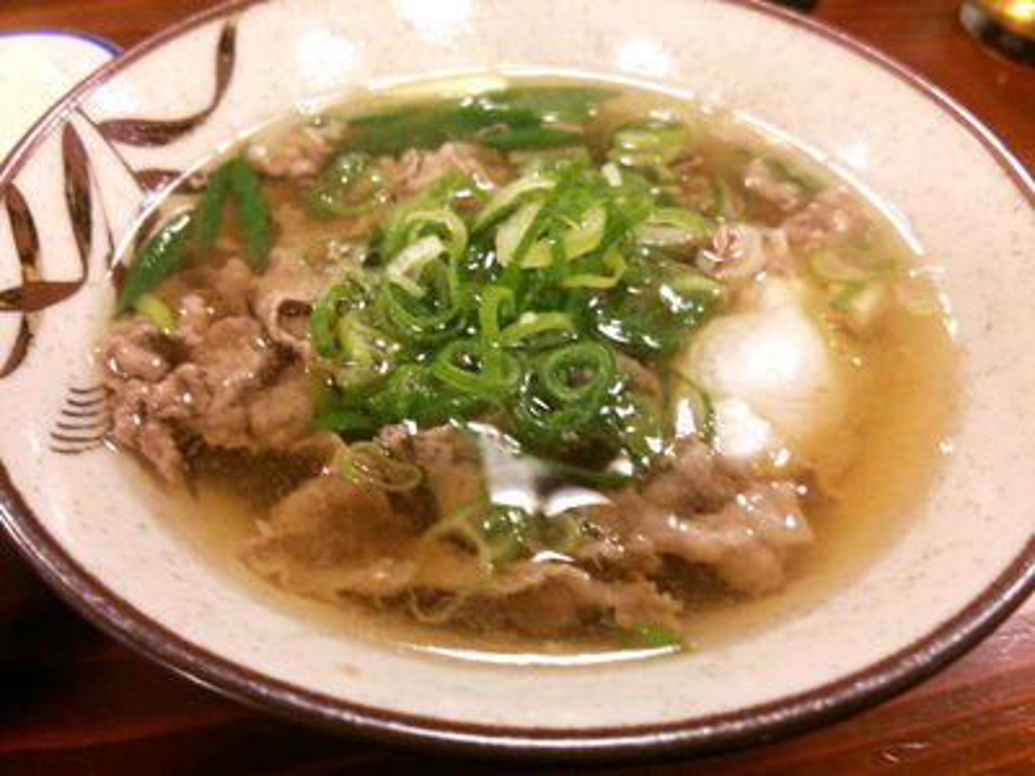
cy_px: 388
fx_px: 897
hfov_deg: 60.0
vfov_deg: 46.8
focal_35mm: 30
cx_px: 518
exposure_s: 1/21
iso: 250
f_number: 1.94
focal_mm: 4.06
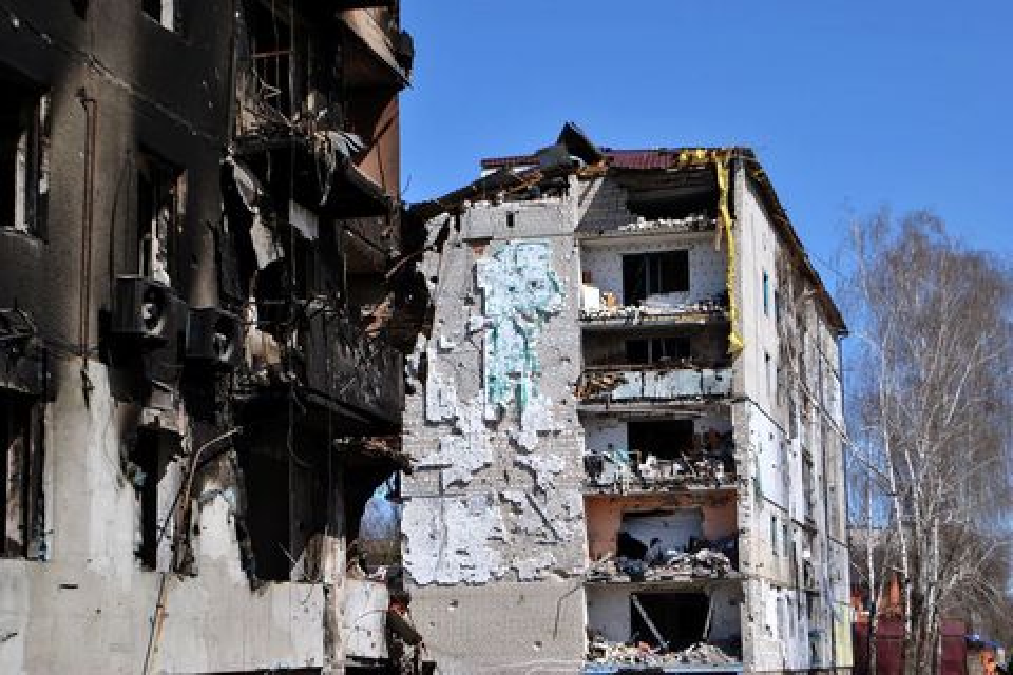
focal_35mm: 66
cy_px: 338
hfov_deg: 30.5
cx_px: 506
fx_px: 1857
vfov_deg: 20.6
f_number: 8
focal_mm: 44
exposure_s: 1/250
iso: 100
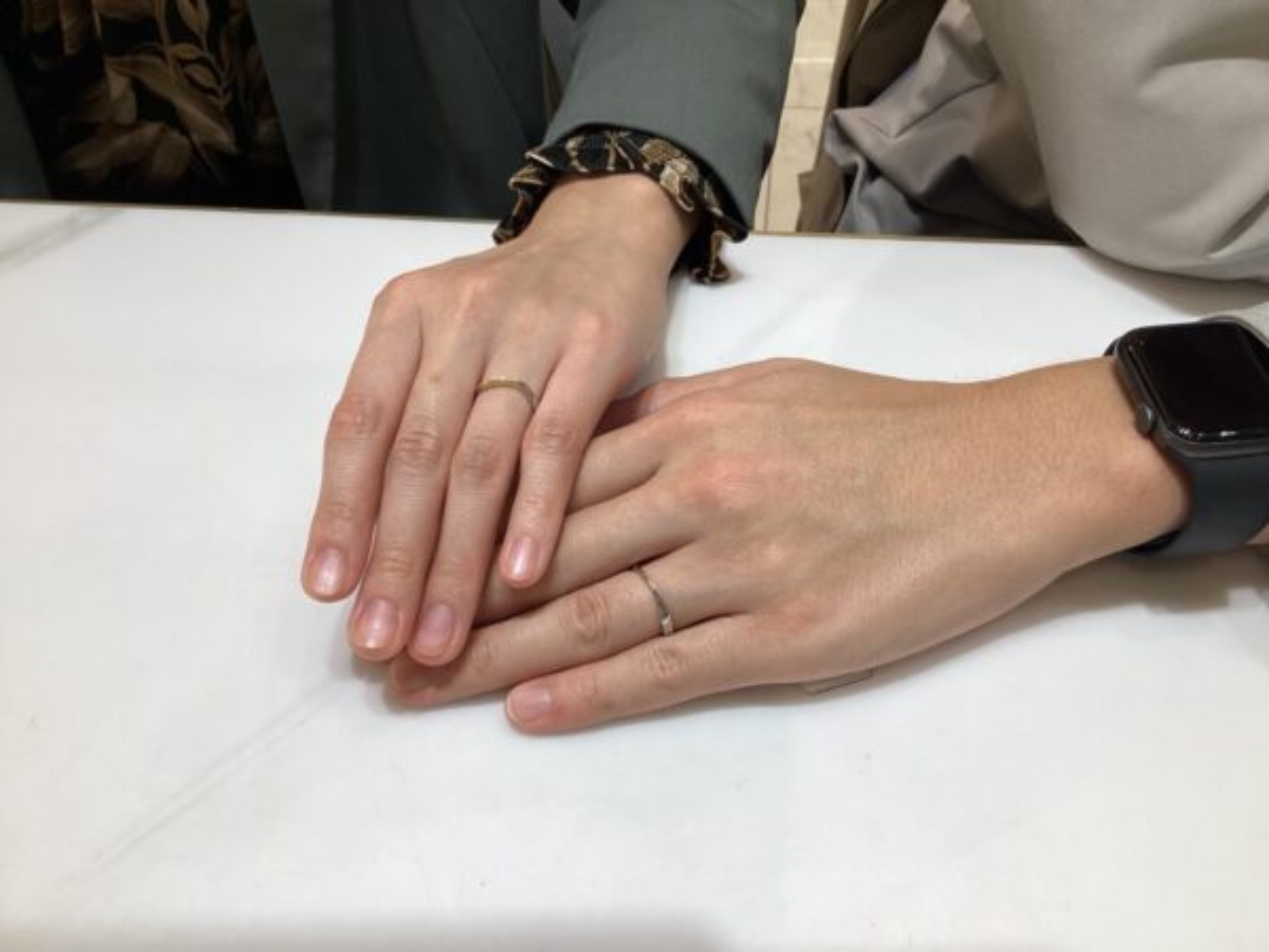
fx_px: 1136
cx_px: 634
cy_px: 476
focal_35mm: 31
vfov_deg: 45.4
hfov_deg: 58.4
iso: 80
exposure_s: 1/120
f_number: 2.4
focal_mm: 3.3
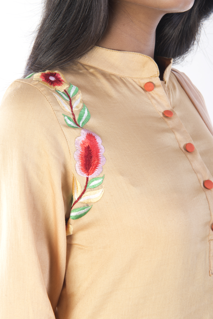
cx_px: 106
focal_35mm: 62
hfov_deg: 21.9
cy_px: 160
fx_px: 550
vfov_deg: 32.4
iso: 100
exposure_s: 1/160
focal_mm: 62
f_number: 11
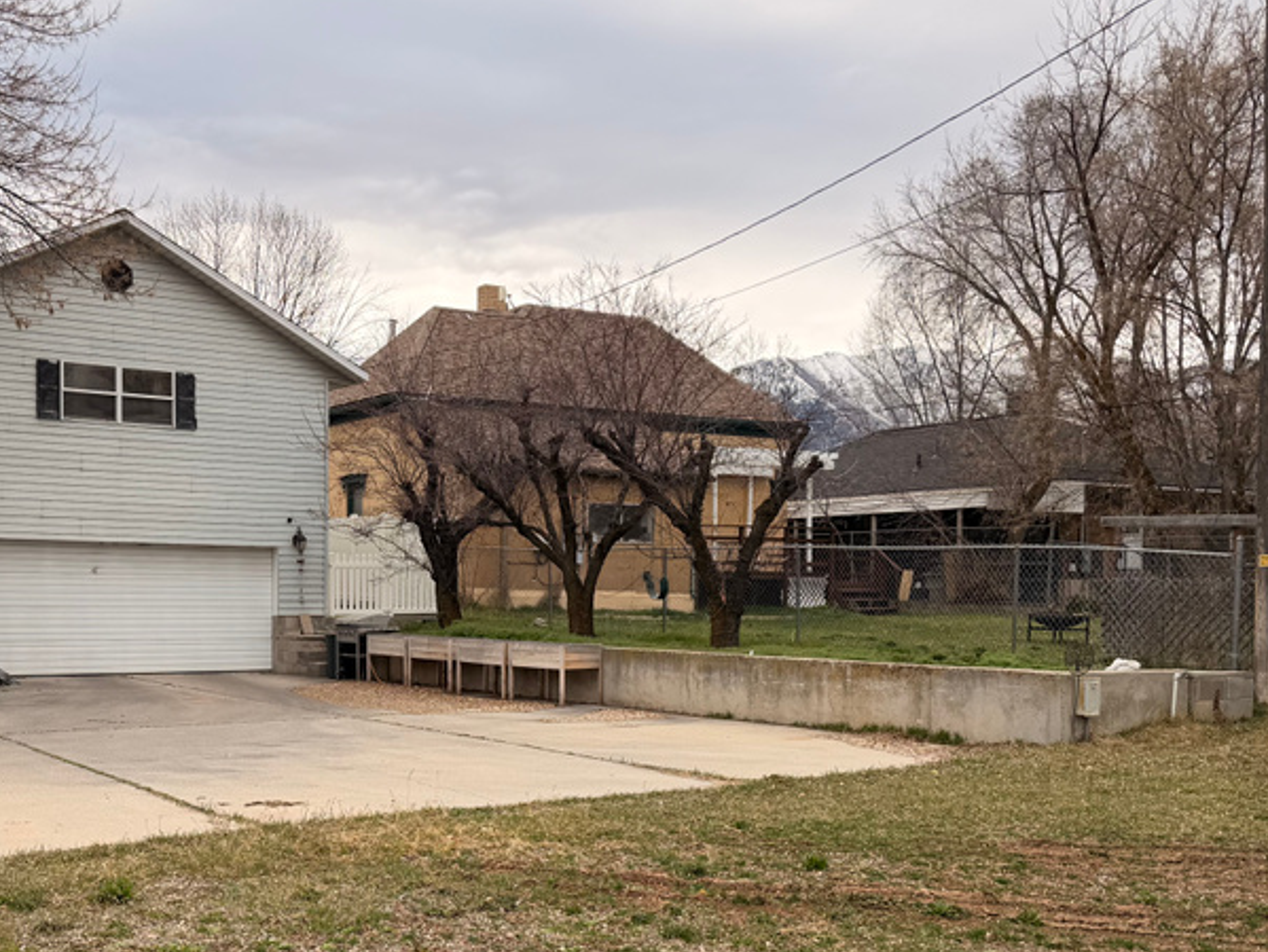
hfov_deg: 45.3
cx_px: 455
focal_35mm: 41
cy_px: 633
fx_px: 1503
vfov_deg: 34.8
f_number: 1.78
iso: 80
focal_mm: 6.76
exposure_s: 1/1585
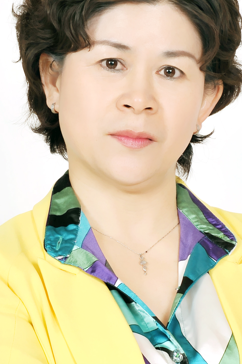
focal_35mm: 167
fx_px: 1685
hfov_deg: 8.2
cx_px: 136
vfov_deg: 12.3
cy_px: 267
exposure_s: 1/100
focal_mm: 56
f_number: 11
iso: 200
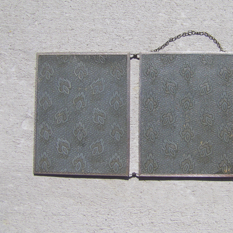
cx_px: 173
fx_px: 495
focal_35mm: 65
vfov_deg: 26.5
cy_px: 104
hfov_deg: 26.2
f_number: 7
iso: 64
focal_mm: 6.3
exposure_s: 1/400
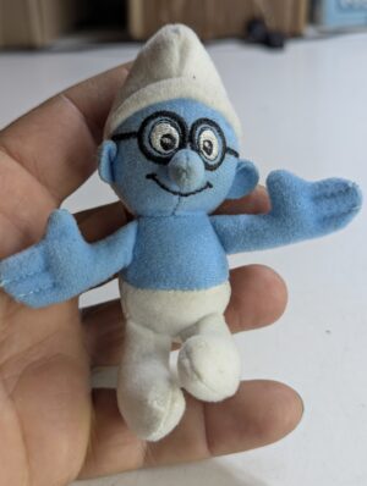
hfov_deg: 30.4
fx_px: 676
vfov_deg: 39.6
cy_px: 243
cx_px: 184
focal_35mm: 48
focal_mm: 6.81
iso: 47
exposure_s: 1/207
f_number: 1.85
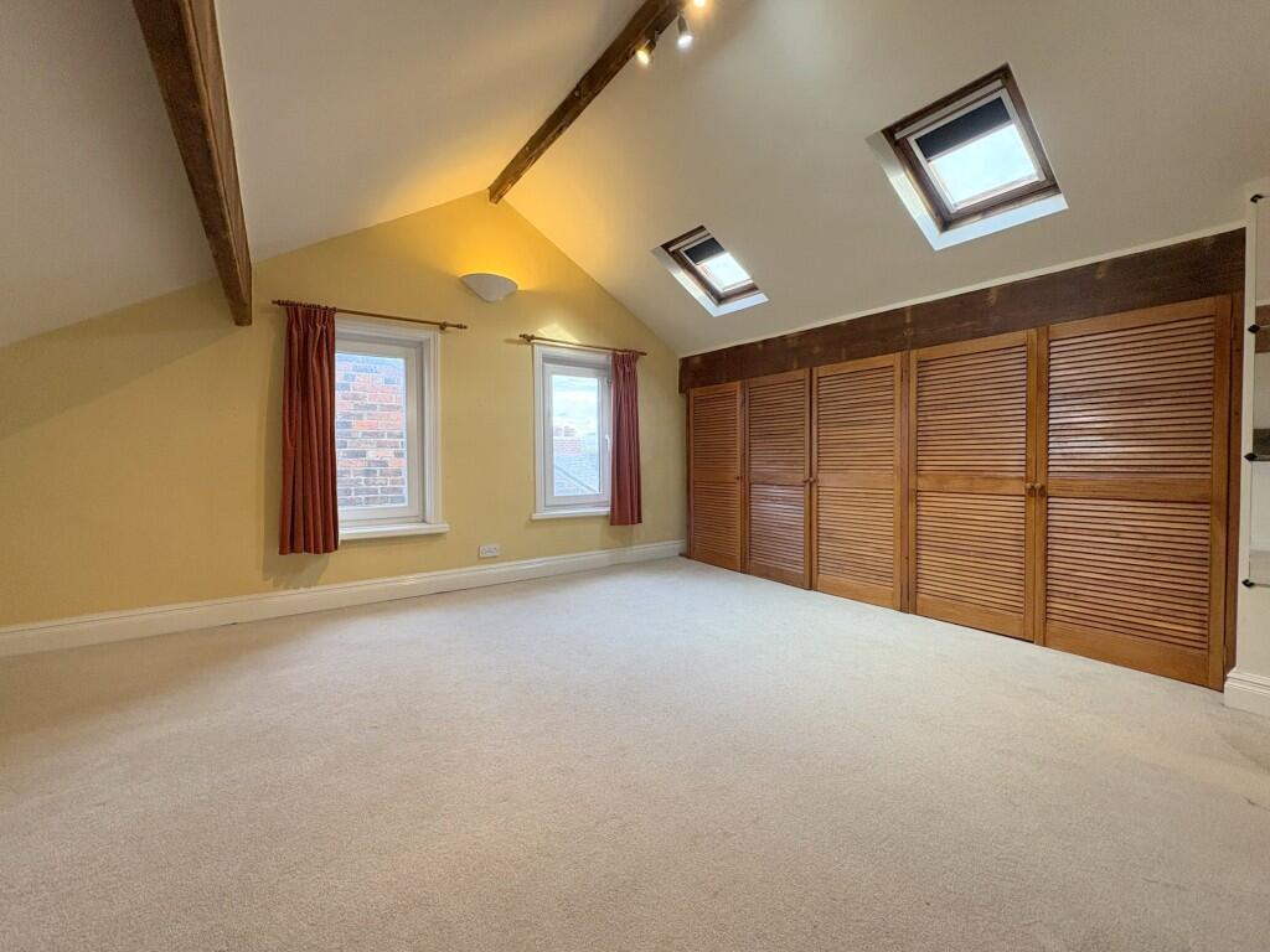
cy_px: 476
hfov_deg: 102.1
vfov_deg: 85.7
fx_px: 514
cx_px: 635
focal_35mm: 14
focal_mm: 2.22
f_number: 2.2
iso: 250
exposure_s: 1/92
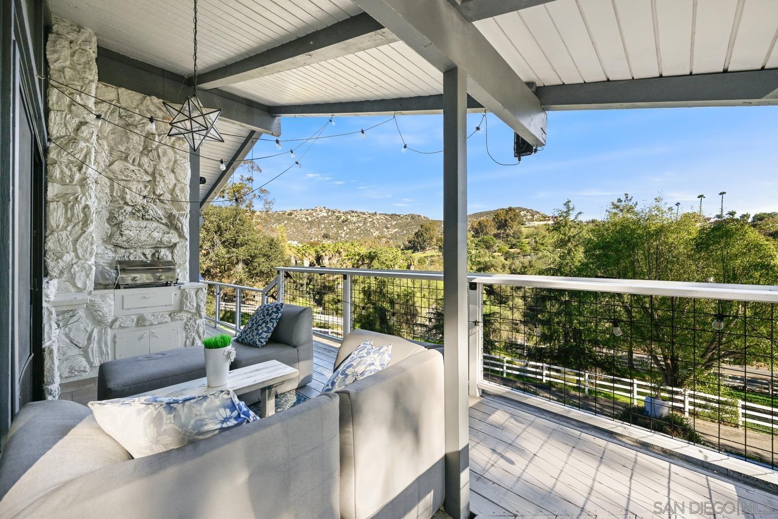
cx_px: 389
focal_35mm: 14
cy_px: 260
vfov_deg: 81.2
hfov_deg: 104.3
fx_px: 303
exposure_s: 1/200
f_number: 8
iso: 320
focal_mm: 14
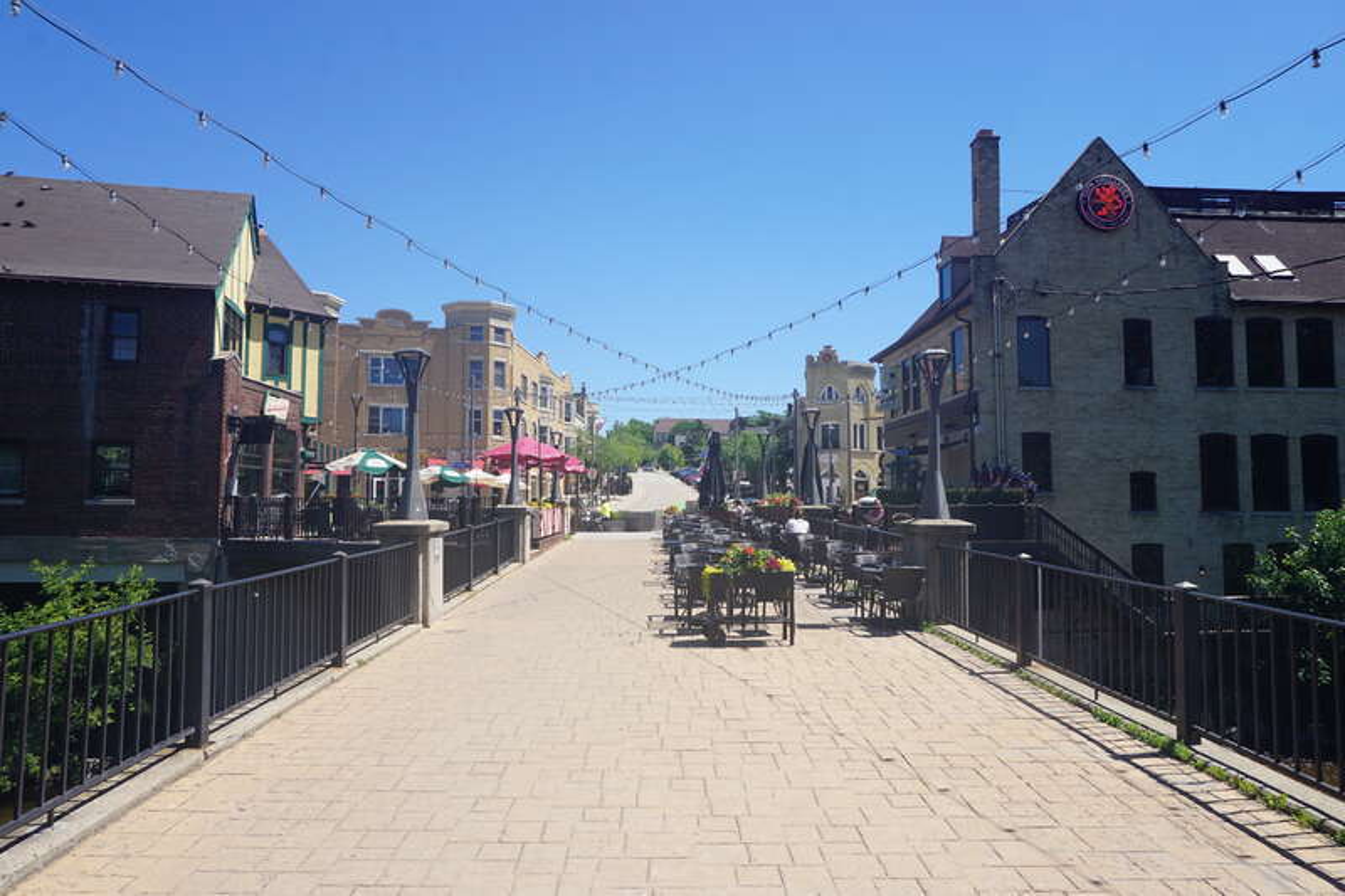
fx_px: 896
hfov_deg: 73.8
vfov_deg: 53.1
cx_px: 672
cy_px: 448
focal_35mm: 24
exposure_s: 1/125
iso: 100
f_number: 11
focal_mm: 16
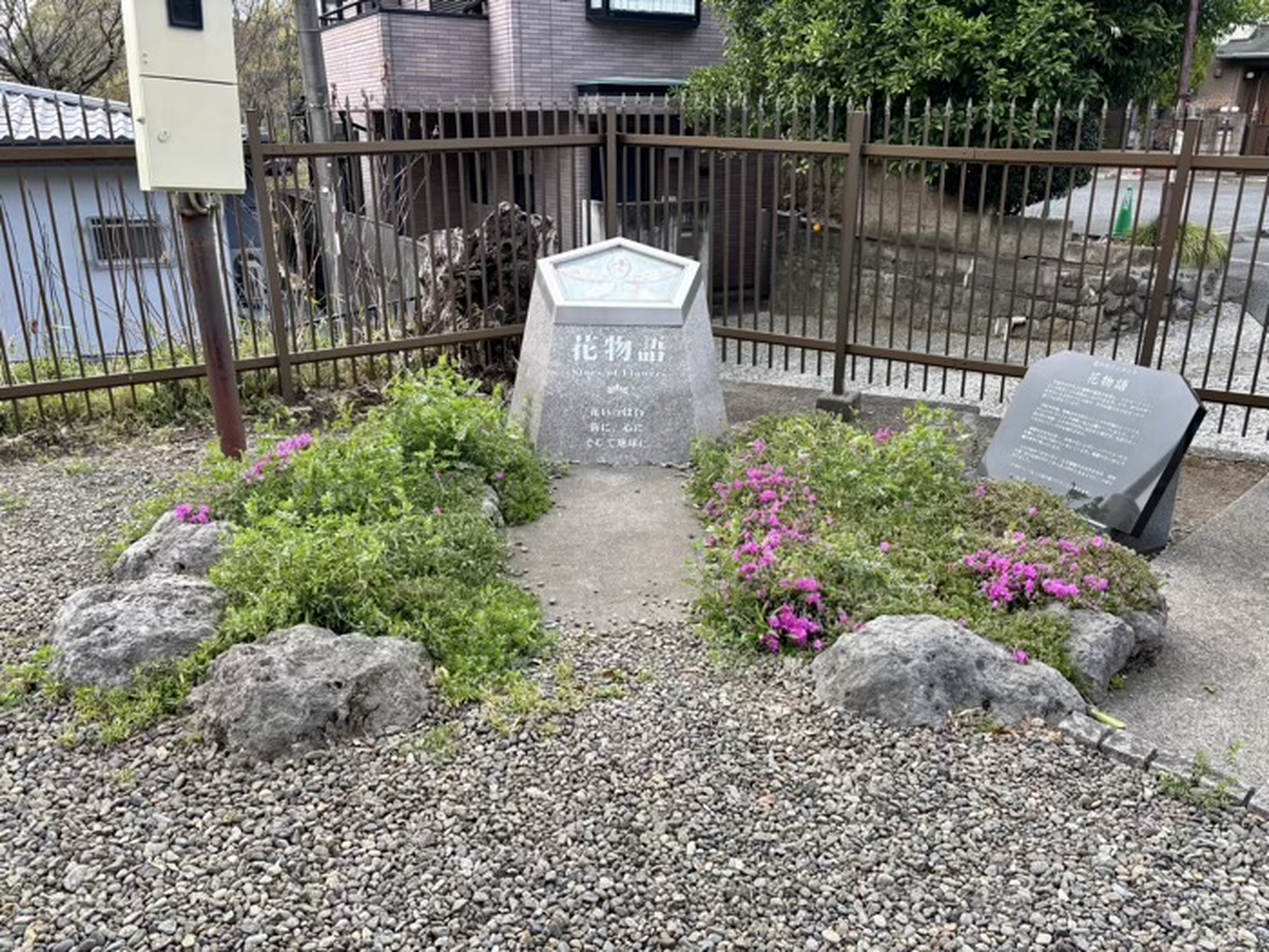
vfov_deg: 53.1
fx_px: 953
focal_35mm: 26
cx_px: 634
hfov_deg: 67.3
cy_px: 476
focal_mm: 5.96
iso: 50
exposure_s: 1/300
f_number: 1.6
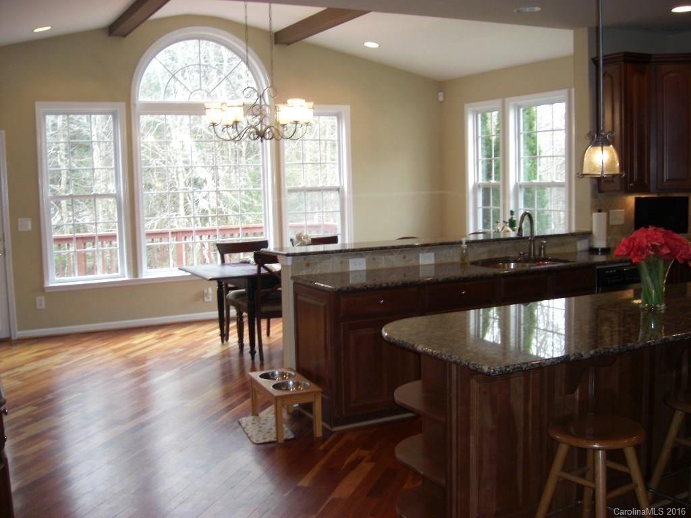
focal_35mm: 38
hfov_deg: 49.0
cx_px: 346
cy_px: 259
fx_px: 759
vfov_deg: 37.7
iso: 200
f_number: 2.8
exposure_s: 1/60
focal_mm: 7.9
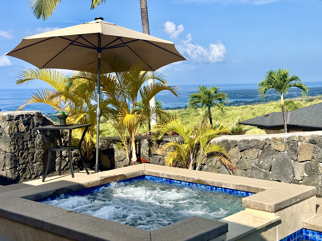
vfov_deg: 30.3
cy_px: 120
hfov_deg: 39.7
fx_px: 446
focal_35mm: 48
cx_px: 161
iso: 64
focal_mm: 6.76
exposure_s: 1/4975
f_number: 1.78
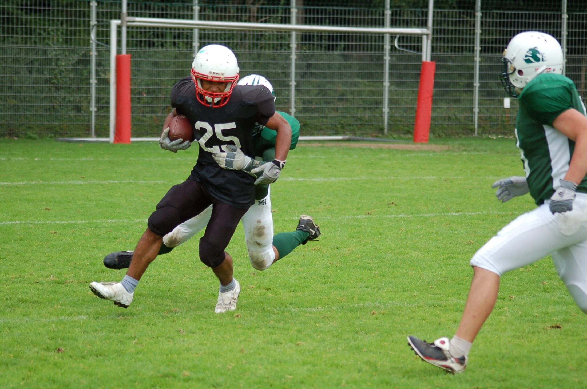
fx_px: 2441
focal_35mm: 150
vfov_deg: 9.1
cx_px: 294
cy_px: 194
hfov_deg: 13.7
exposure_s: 1/800
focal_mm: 100
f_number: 4.2
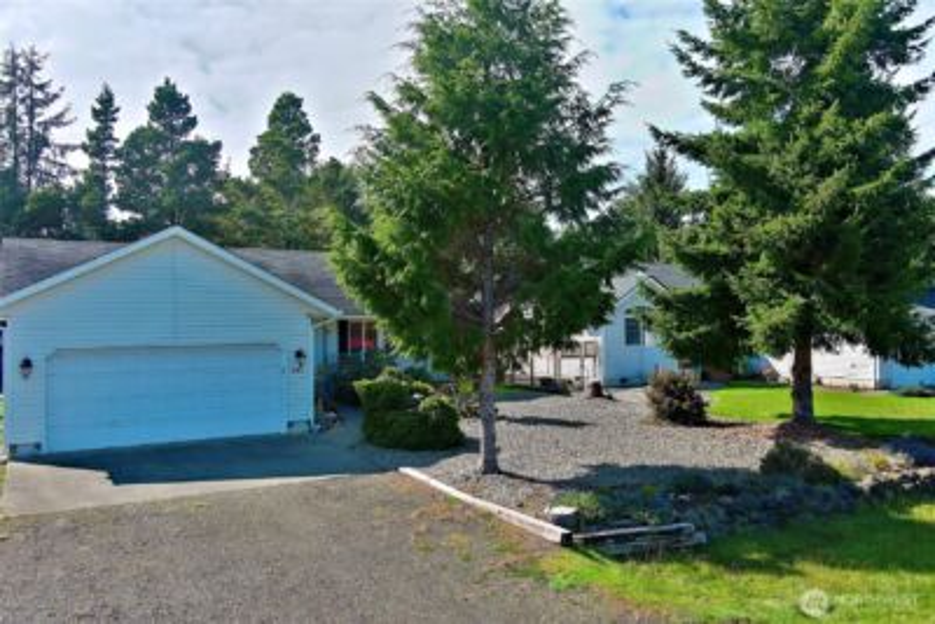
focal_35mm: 29
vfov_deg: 45.0
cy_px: 312
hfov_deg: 63.6
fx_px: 753
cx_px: 468
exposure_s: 1/1101
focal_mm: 10.57
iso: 100
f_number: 2.8
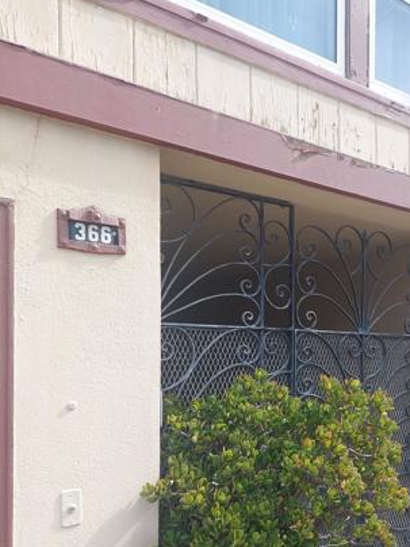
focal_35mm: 38
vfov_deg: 48.3
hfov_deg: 36.6
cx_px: 321
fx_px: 600
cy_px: 359
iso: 40
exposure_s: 1/535
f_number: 1.8
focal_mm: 5.23
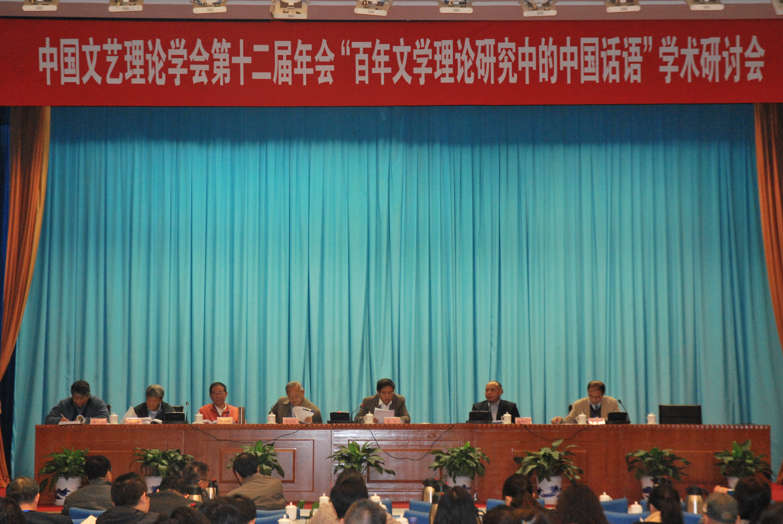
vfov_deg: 16.3
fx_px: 1829
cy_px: 262
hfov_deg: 24.2
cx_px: 392
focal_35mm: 84
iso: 1100
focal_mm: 56
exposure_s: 1/60
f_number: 5
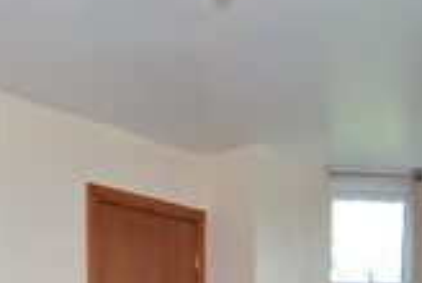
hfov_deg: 31.3
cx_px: 232
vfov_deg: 18.6
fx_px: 752
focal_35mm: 64
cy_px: 437
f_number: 4
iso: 400
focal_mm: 10
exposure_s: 1/60
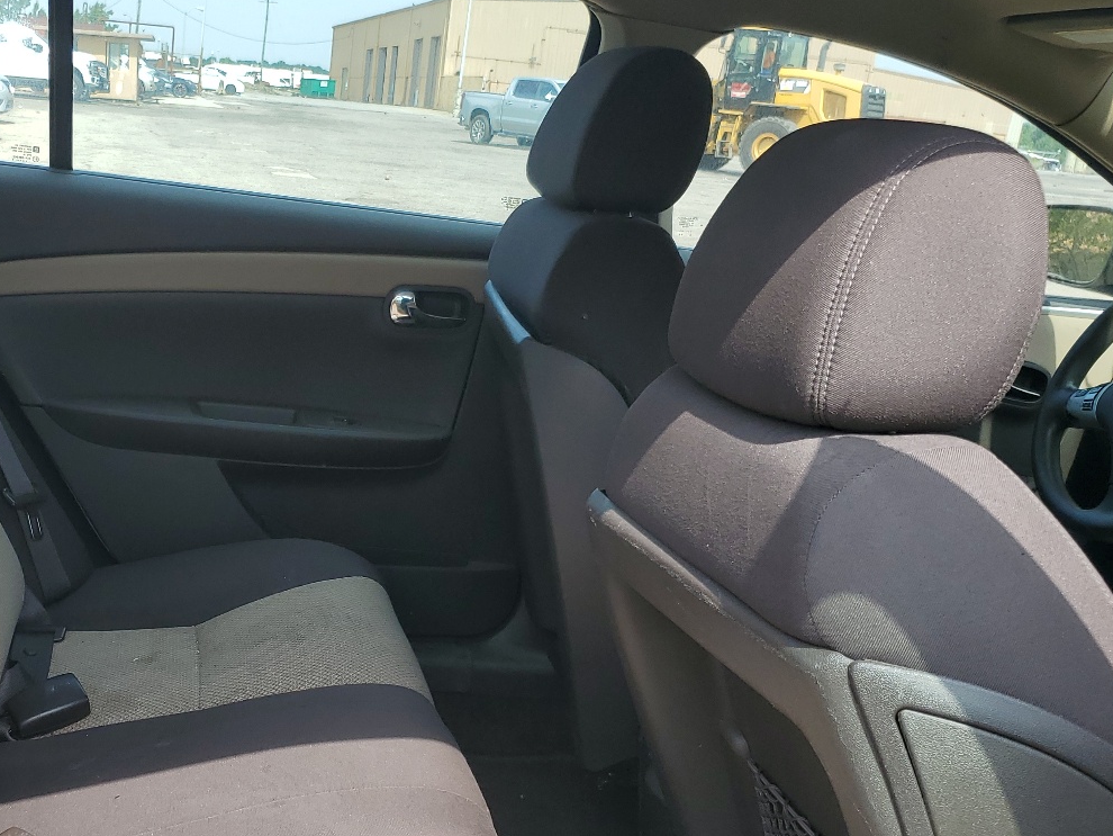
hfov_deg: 43.7
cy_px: 515
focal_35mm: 42
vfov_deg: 34.2
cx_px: 314
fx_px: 1351
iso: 50
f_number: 1.5
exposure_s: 1/1250
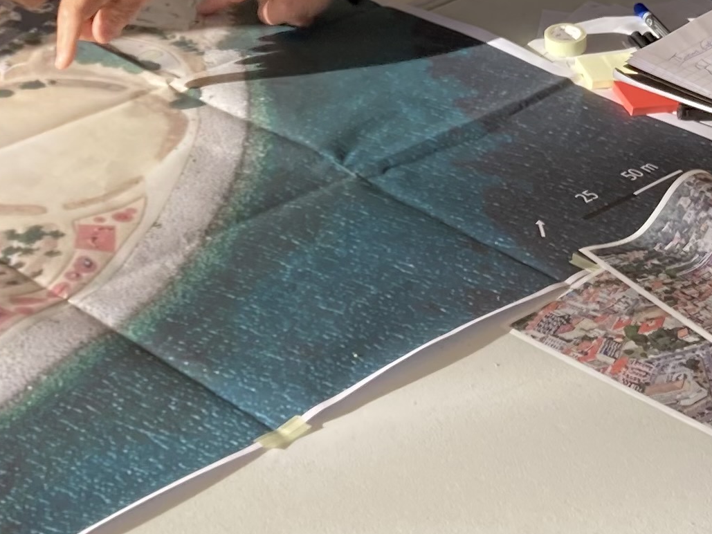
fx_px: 2098
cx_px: 236
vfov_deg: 13.5
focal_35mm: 102
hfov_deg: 19.2
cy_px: -309
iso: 20
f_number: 1.8
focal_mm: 3.99
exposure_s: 1/521
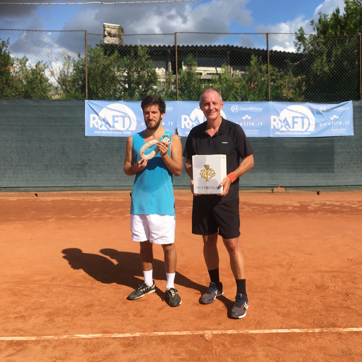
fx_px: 414
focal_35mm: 35
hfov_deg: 46.7
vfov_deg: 47.2
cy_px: 184
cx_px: 233
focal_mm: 4.15
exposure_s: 1/2137
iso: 25
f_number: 2.2
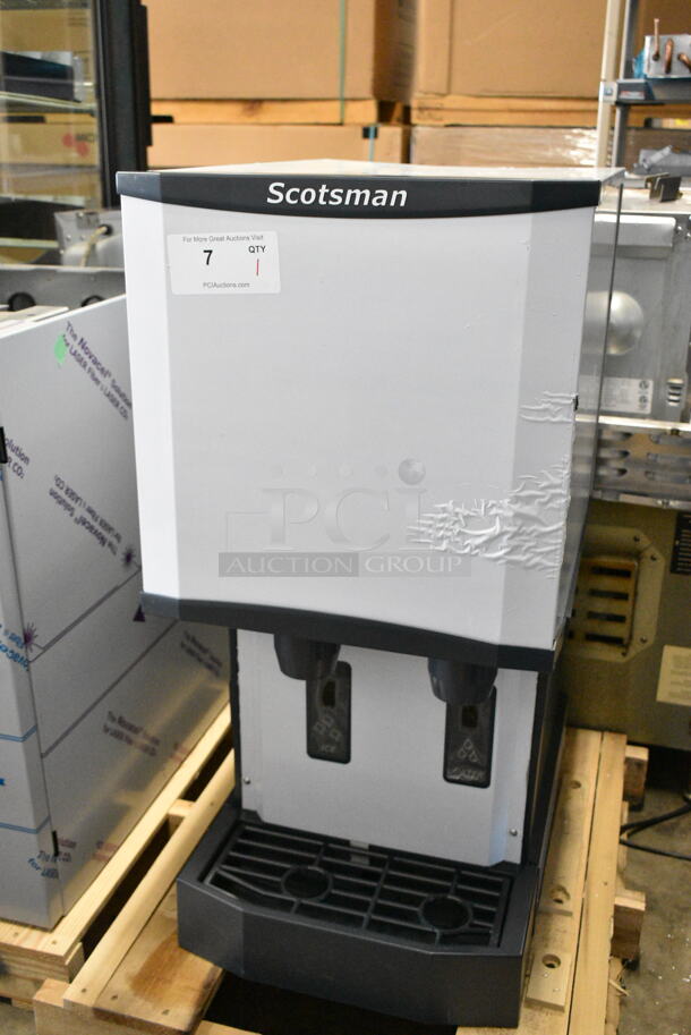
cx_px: 346
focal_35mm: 34
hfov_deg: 38.4
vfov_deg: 55.1
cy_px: 518
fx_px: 992
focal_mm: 23
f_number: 5
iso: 6400
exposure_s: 1/100
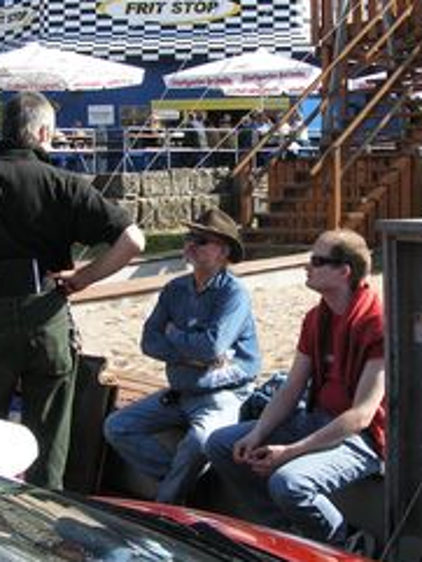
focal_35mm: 63
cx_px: 214
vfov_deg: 30.7
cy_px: 291
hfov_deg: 23.3
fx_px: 1023
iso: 50
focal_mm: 5.8
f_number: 5.6
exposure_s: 1/200
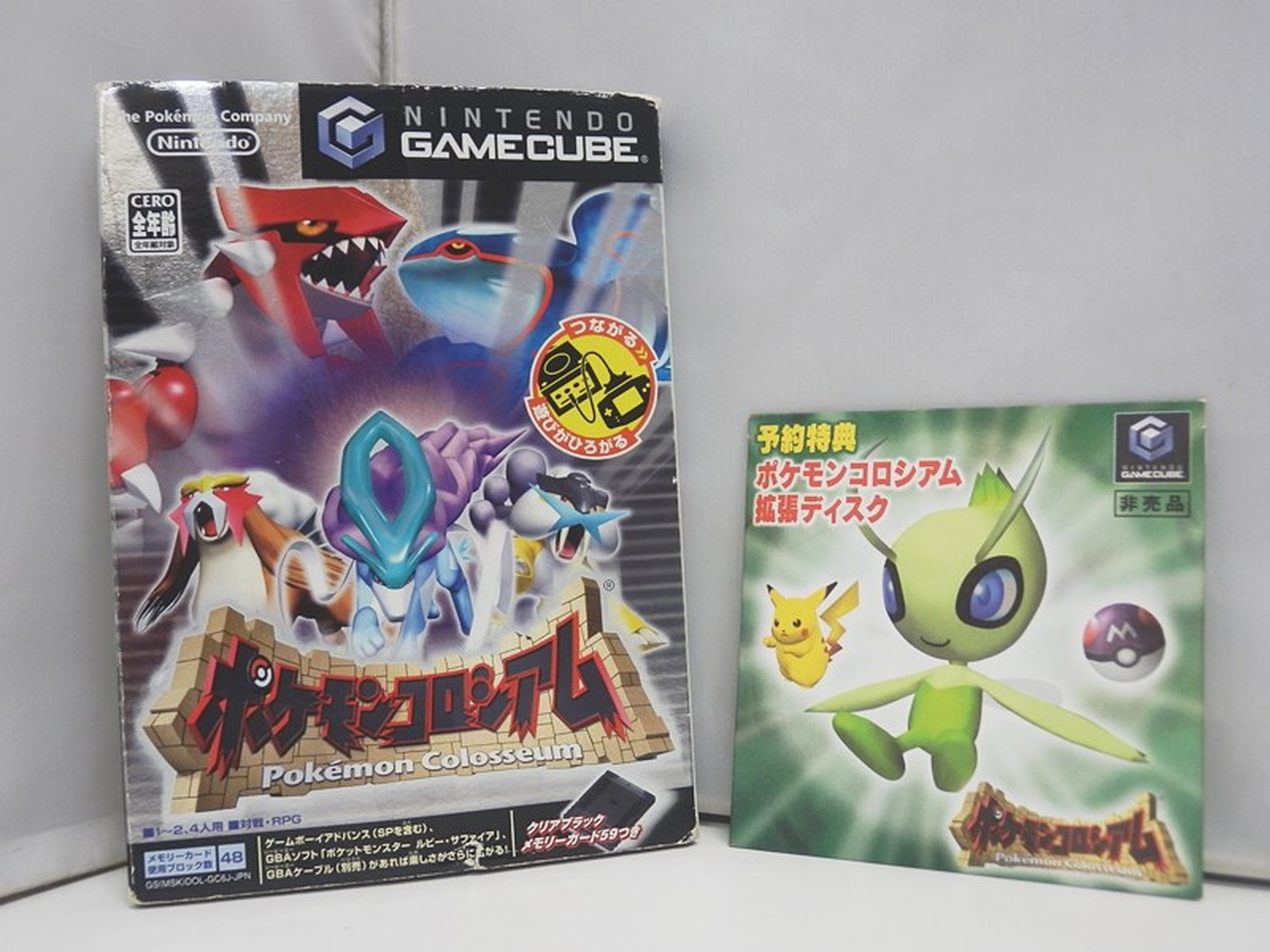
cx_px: 635
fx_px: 1357
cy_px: 476
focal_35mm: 37
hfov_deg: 50.1
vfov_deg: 38.7
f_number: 3.9
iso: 200
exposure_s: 1/30
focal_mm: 6.7
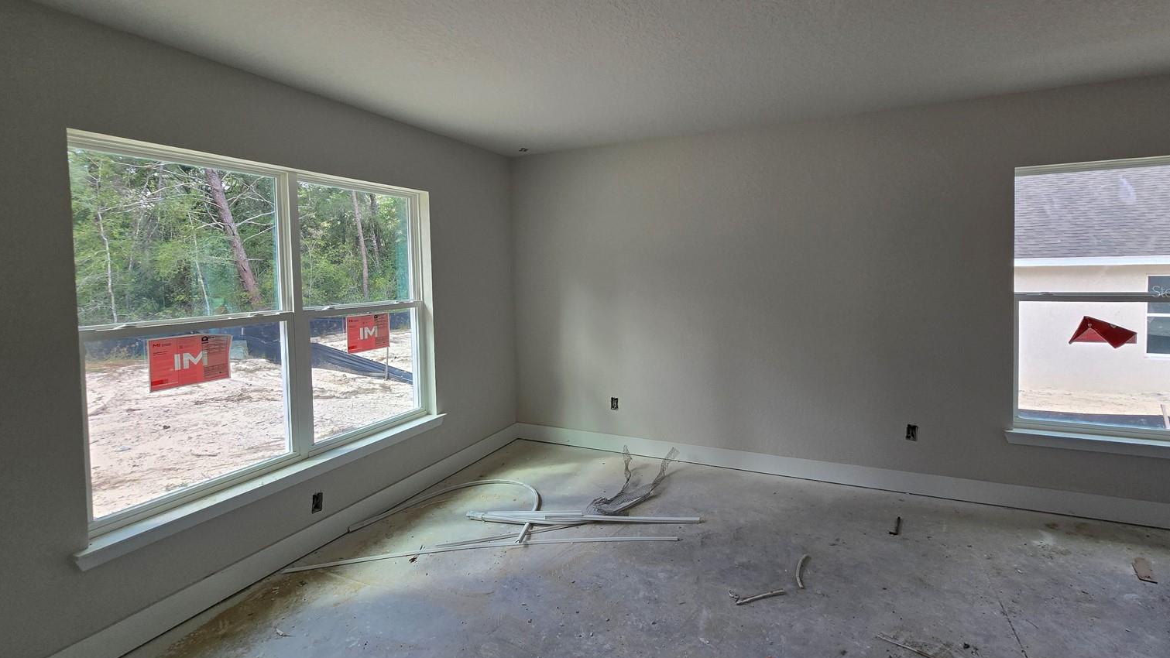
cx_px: 606
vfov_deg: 70.3
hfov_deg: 103.0
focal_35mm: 15
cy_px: 291
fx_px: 465
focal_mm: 2.2
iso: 50
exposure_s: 1/157
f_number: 2.2
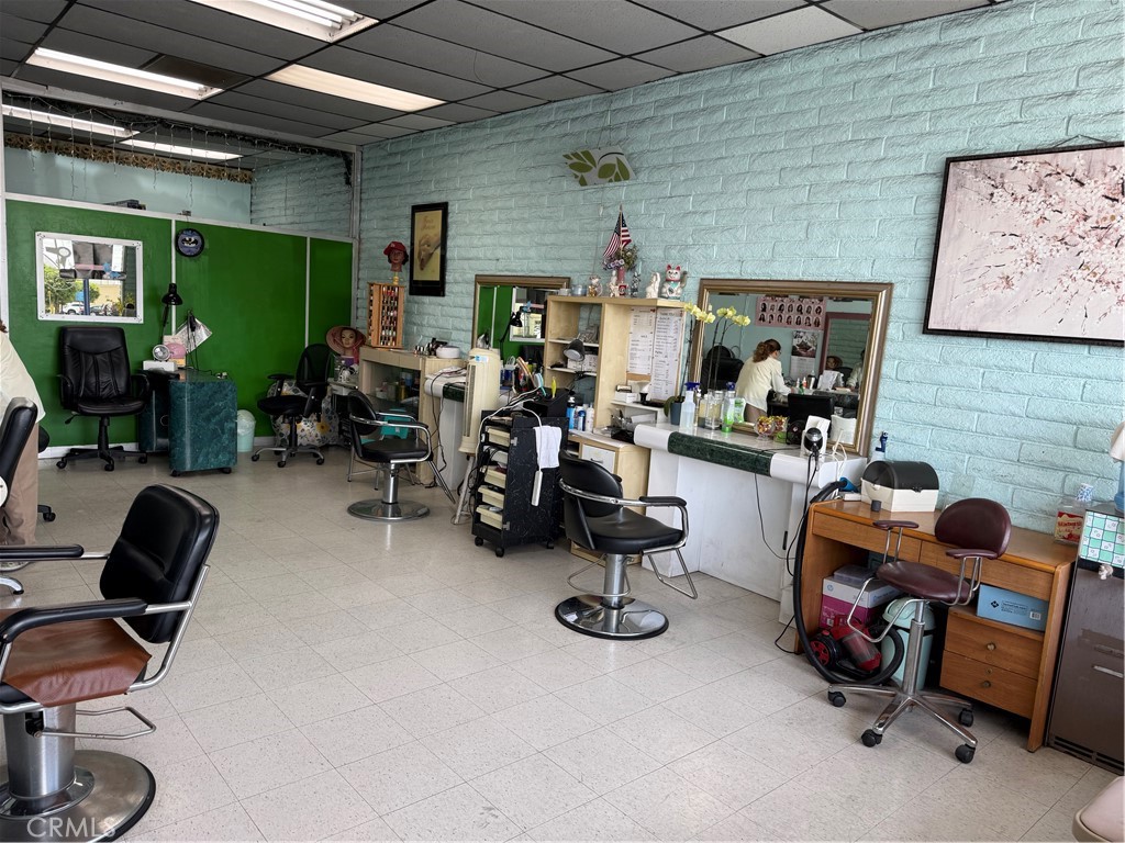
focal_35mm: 24
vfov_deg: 56.8
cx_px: 562
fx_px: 780
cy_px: 422
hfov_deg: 71.6
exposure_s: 1/229
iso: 64
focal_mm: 6.76
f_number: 1.78
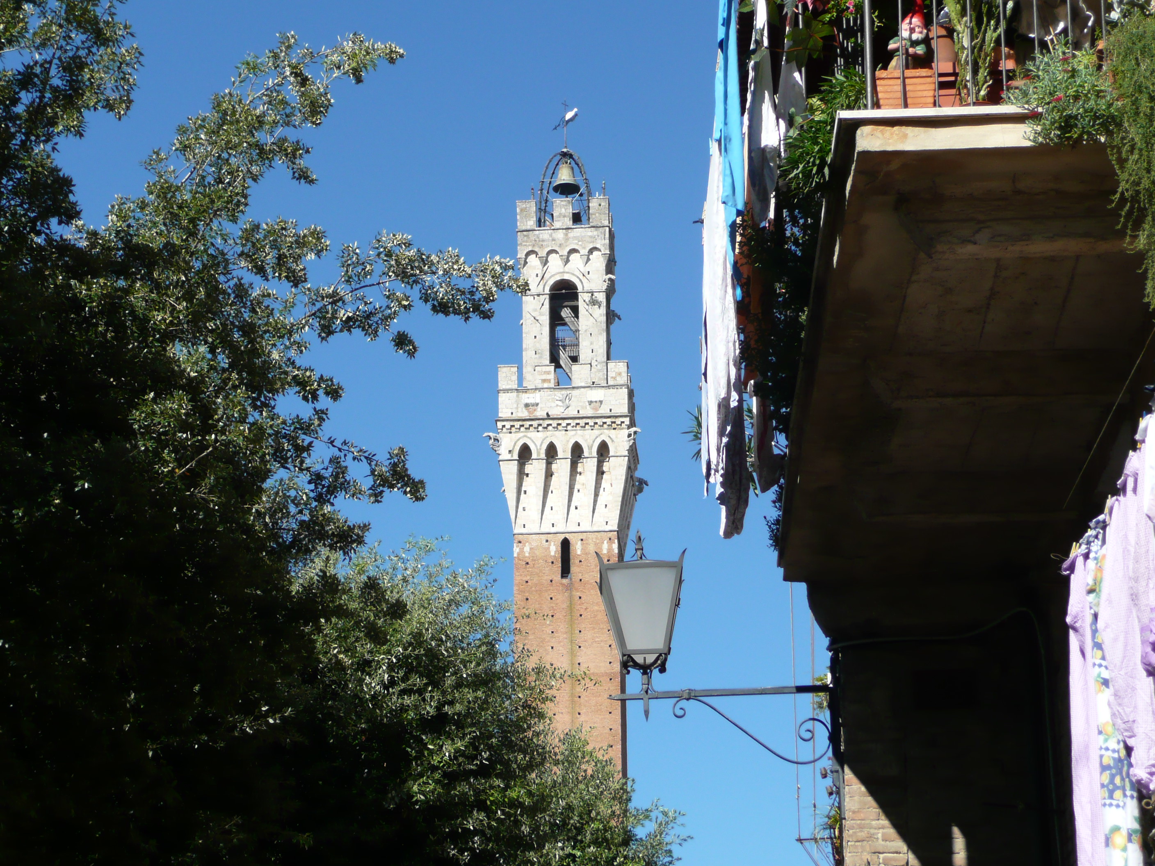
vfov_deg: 17.6
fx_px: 2803
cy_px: 433
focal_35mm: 84
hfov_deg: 23.3
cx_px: 578
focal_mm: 13.7
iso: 100
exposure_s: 1/500
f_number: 4.7
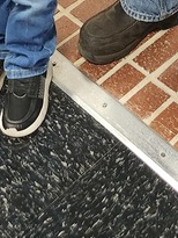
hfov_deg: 12.9
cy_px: -327
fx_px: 788
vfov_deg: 13.1
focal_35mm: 115
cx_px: 86
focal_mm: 5.4
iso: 640
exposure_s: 1/60
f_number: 1.8
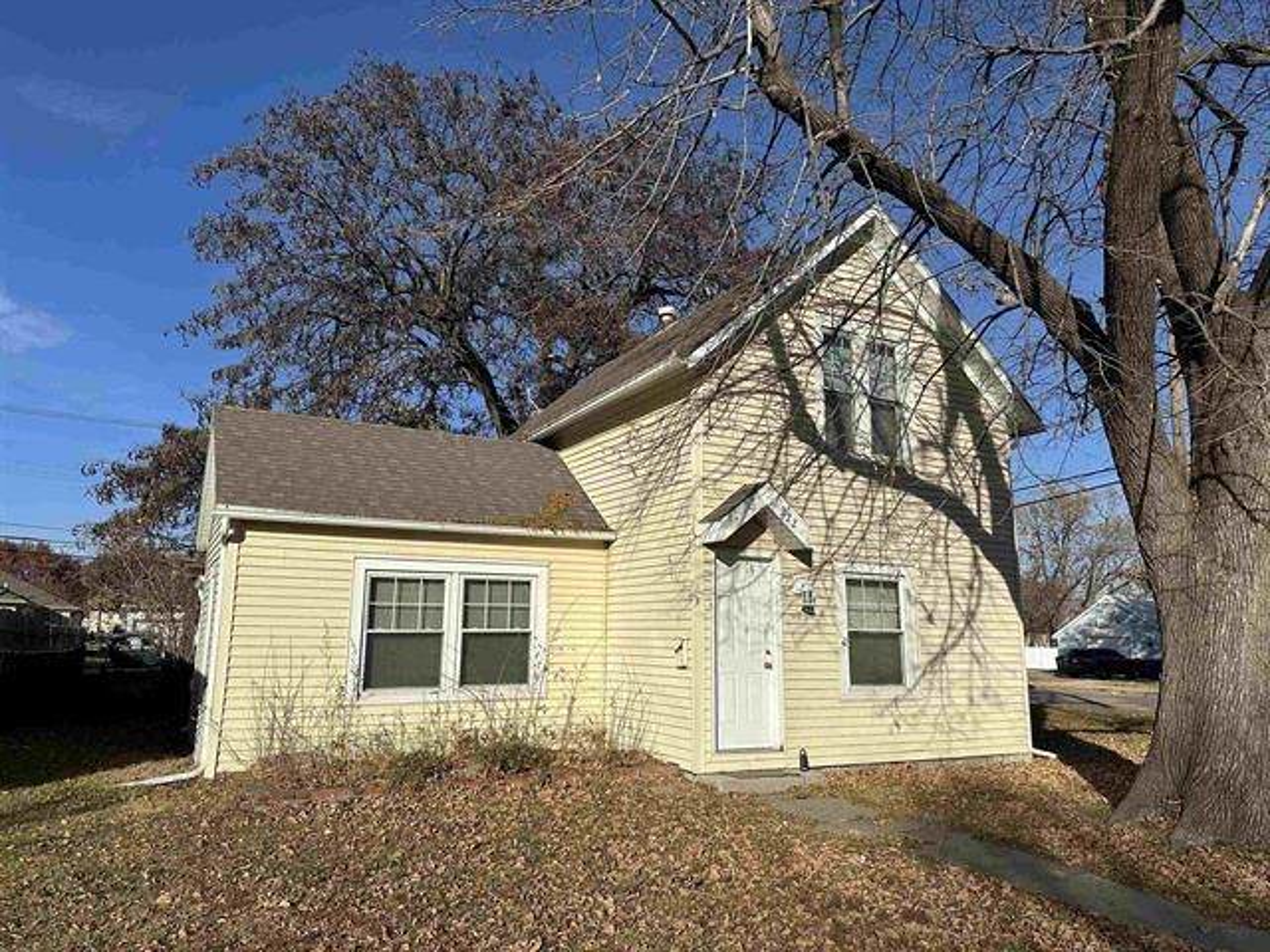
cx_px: 635
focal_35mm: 24
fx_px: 881
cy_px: 476
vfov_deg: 56.8
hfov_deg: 71.6
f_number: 1.78
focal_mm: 6.86
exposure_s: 1/8929
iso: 80
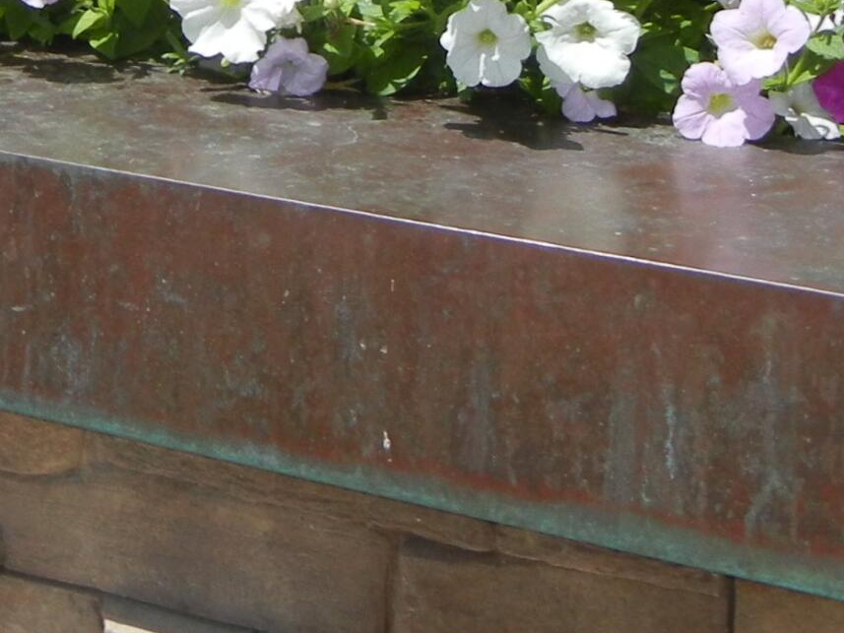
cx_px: 91
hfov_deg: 18.4
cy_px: -314
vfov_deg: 13.3
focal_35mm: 105
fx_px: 2560
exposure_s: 1/466
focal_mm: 5.4
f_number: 7
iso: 160
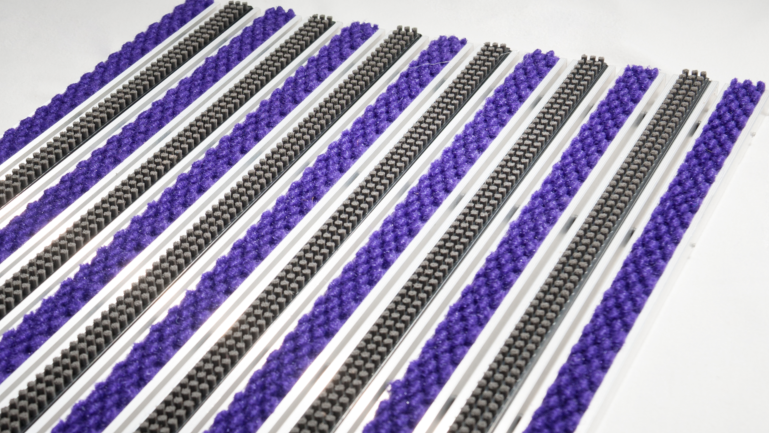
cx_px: 199
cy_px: 368
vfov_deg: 17.5
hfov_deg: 30.5
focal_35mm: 68
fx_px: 1387
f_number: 8
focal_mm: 42
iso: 200
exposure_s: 1/125
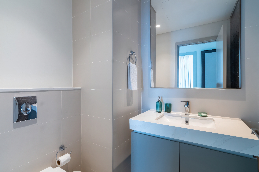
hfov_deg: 96.7
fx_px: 115
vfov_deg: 73.7
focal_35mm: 16
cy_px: 86
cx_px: 130
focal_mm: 11
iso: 250
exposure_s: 1/4
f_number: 22
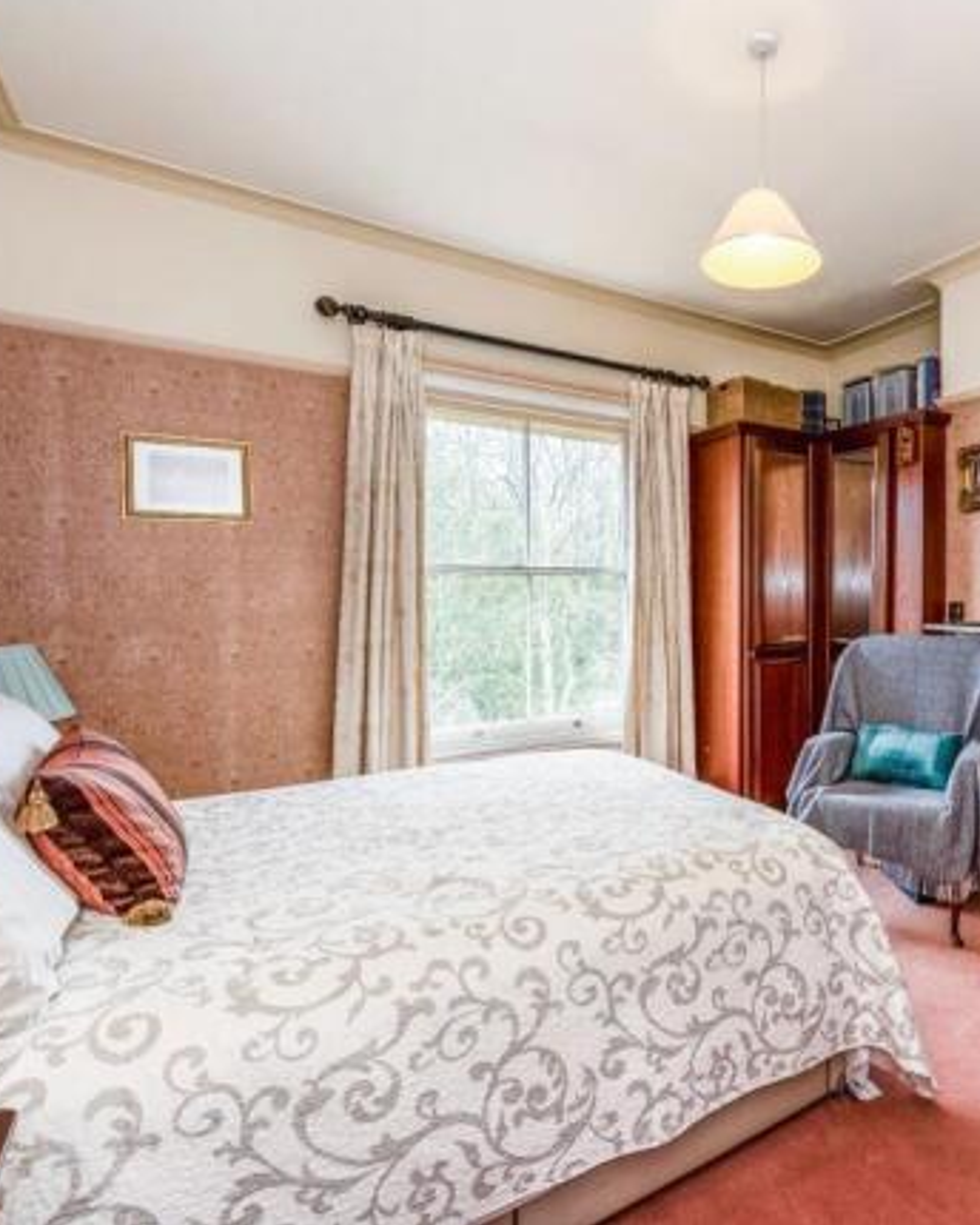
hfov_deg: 63.5
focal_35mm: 20
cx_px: 752
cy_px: 605
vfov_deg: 80.4
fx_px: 725
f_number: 9
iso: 320
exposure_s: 1/30
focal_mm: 14
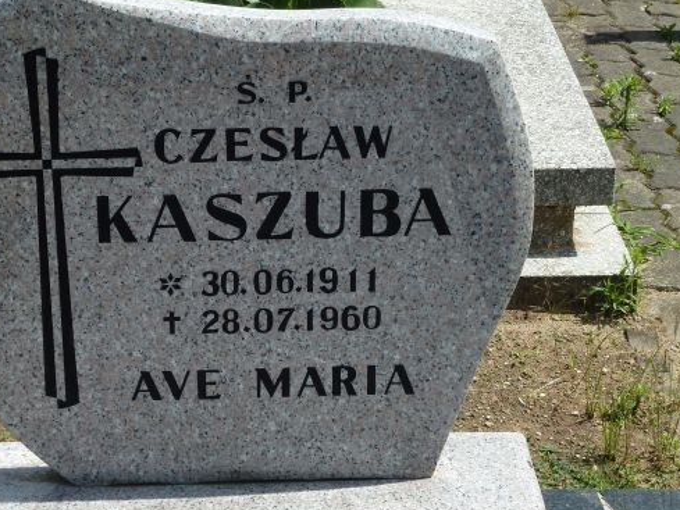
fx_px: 2004
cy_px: 328
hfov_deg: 19.2
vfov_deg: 14.5
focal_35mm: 102
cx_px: 275
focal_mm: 12.8
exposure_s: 1/400
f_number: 4.5
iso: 80
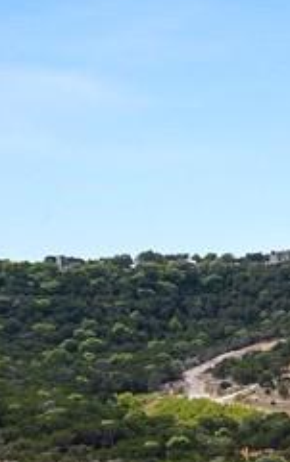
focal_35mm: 101
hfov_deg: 11.7
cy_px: 417
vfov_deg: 20.2
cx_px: 576
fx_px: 1275
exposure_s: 1/2500
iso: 100
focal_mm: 8.38
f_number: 2.8
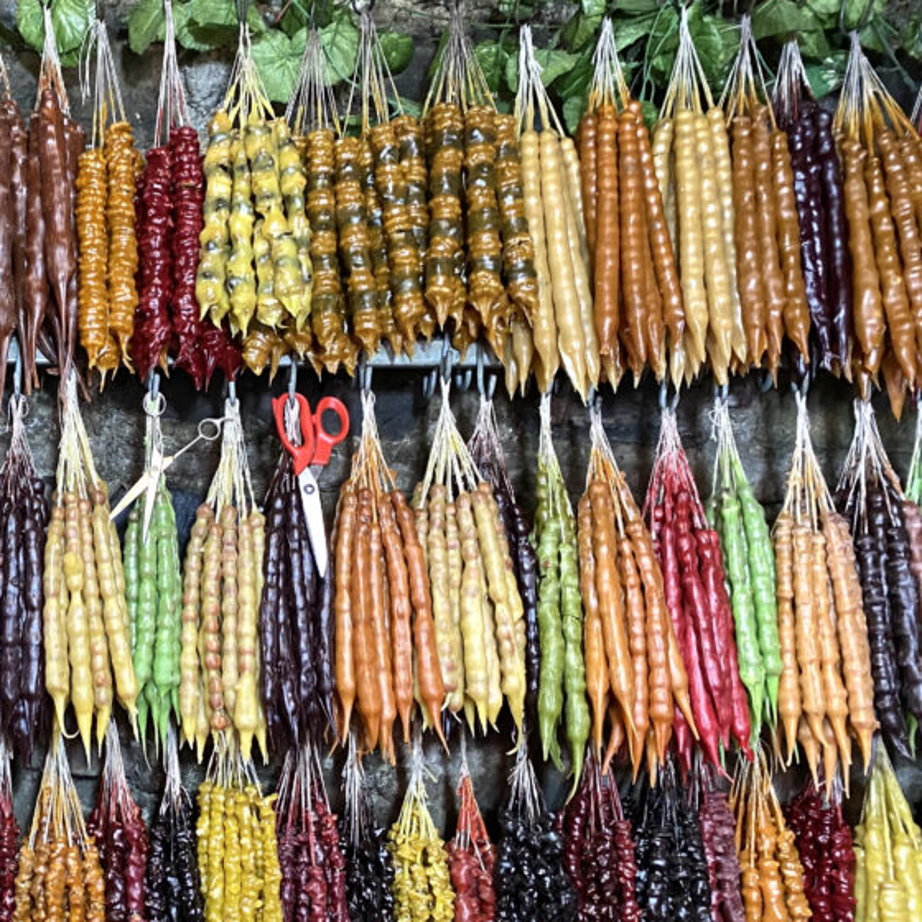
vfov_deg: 40.0
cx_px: 110
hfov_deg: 37.7
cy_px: 484
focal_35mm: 42
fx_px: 1266
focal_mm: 4.25
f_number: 1.8
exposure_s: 1/33
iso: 400
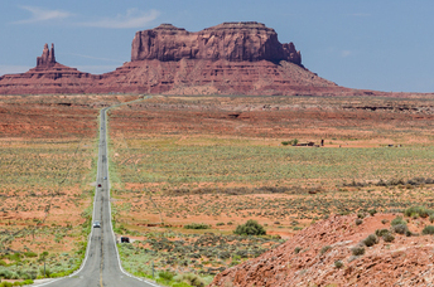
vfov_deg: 7.5
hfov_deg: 11.2
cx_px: 100
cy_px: 124
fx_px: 2202
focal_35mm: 183
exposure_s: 1/125
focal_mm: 70
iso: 160
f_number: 11
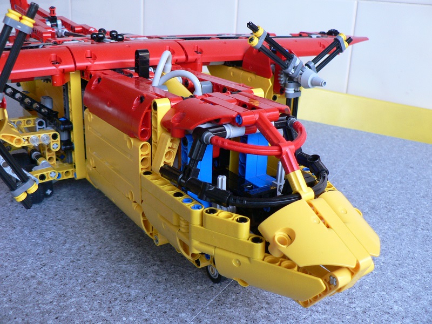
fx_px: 449
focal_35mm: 36
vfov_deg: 39.7
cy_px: 162
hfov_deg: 51.4
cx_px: 216
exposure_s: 1/30
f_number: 2.8
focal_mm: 6
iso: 150
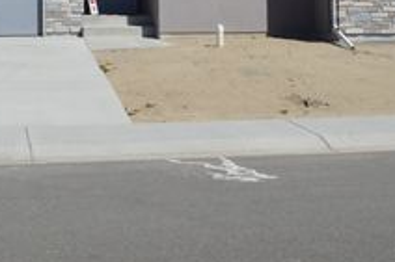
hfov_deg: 23.8
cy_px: -30
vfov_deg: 15.6
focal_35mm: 85
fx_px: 932
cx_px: 140
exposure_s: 1/2000
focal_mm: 24
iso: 400
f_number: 6.3
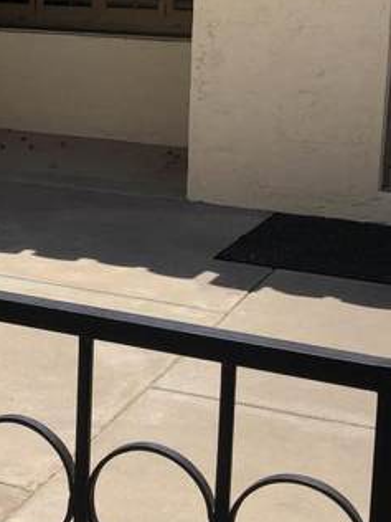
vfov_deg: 22.8
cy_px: 142
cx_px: 35
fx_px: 1280
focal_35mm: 85
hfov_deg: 17.1
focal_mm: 3.99
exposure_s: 1/2433
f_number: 1.8
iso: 20
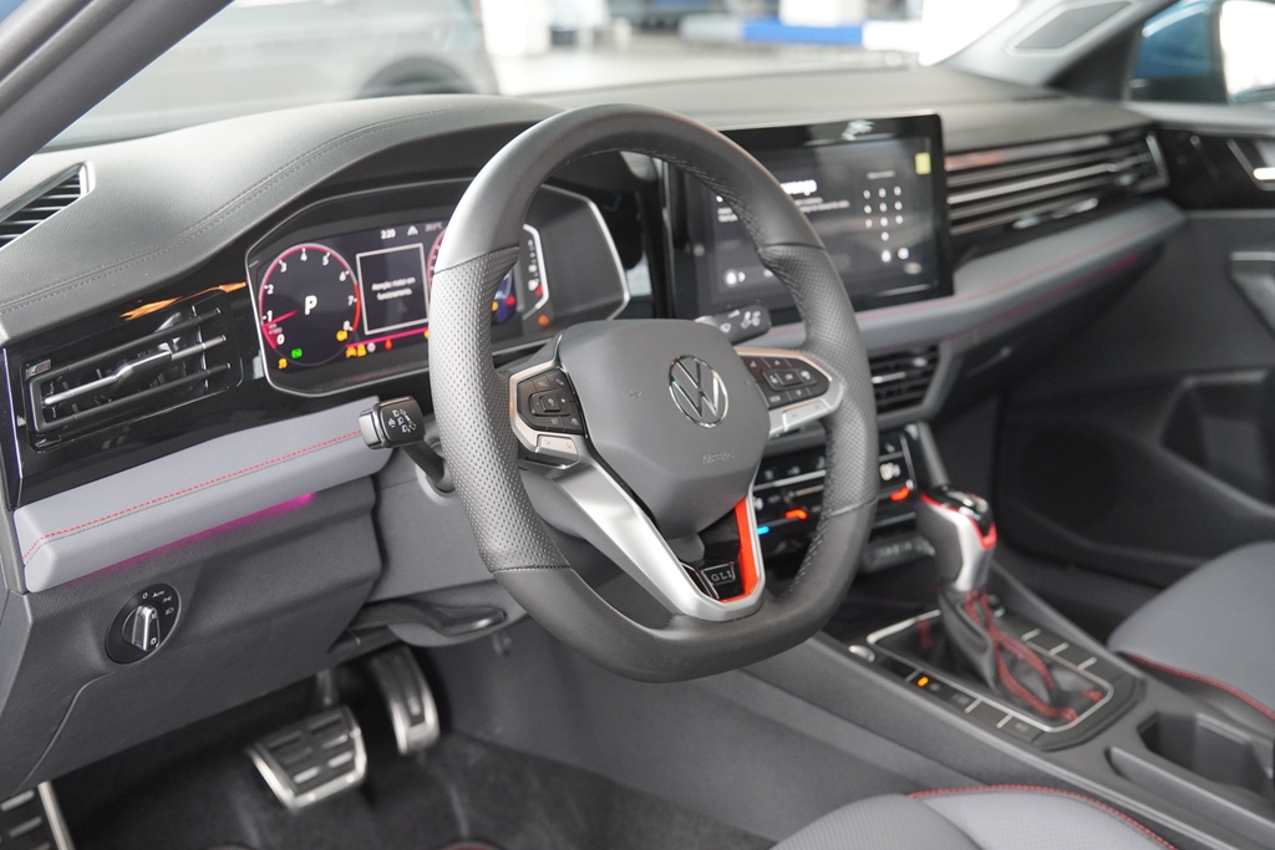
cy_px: 425
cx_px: 638
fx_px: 1488
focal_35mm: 42
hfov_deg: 46.4
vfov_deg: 31.9
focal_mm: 28
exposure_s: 1/160
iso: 1600
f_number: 3.2
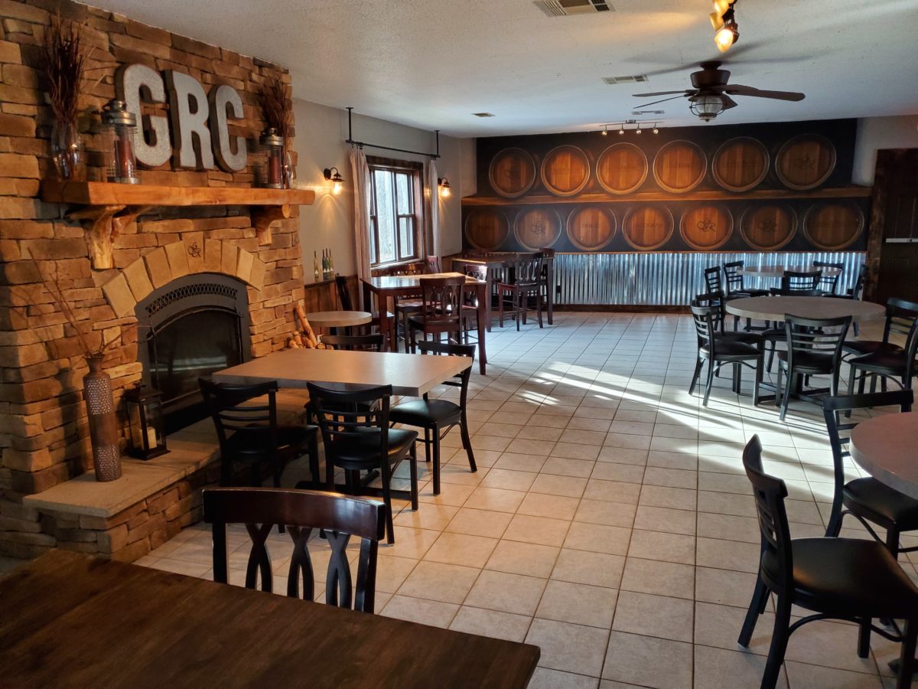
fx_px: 690
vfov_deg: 53.1
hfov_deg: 67.3
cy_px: 344
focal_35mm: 26
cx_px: 459
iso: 250
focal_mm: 4.3
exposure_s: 1/39
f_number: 1.5
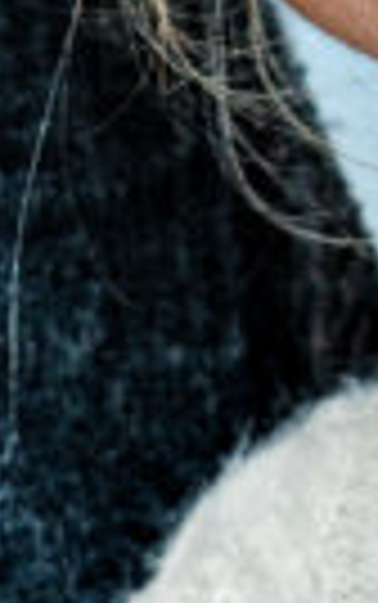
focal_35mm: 366
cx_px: 256
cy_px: -281
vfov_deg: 5.7
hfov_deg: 3.6
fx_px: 6020
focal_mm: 48
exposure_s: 1/125
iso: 400
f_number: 4
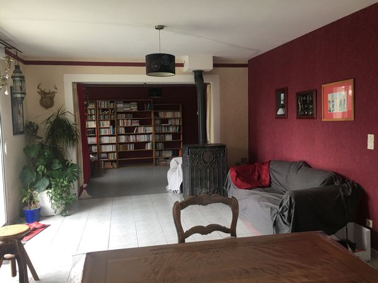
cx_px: 189
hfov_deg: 61.7
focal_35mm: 29
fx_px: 317
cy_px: 142
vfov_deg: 48.2
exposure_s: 1/33
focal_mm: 4.15
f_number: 2.2
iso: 64
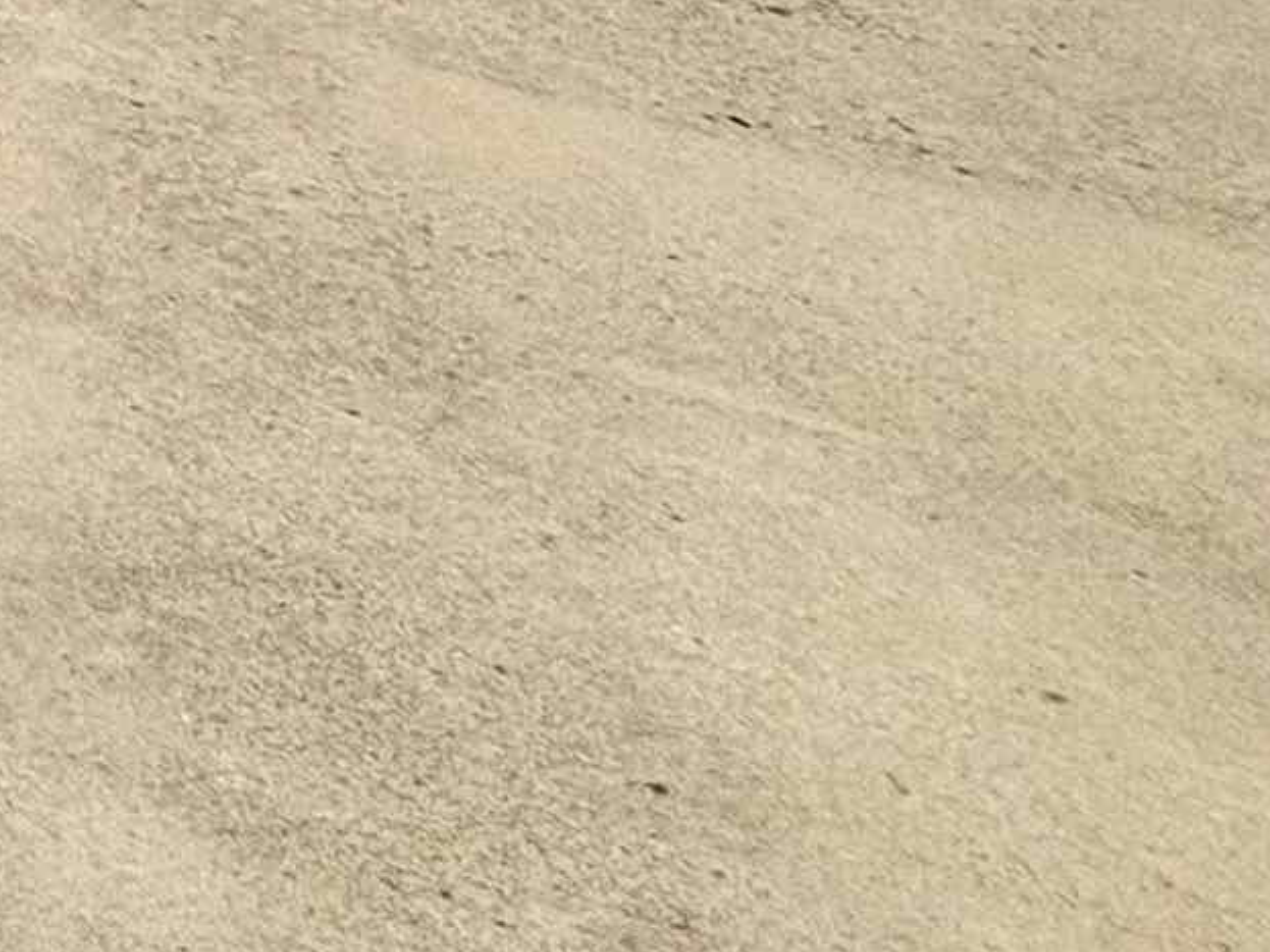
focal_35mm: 69
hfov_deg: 15.8
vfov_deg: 15.7
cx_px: -1678
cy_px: -1062
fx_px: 2531
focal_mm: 2.22
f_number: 2.2
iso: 40
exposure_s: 1/1600
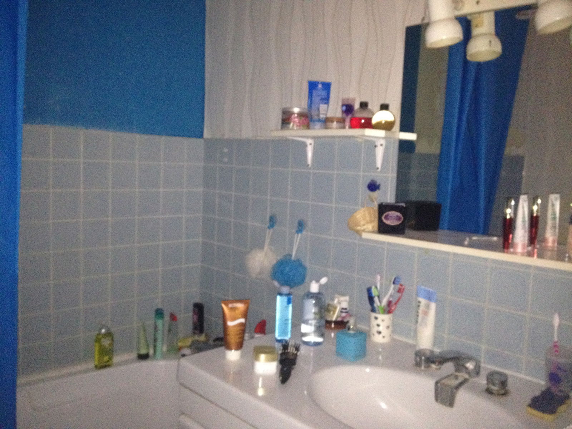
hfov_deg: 52.6
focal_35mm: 35
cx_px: 286
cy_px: 214
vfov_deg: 40.7
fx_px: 578
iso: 400
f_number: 2.4
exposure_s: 1/17
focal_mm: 4.28
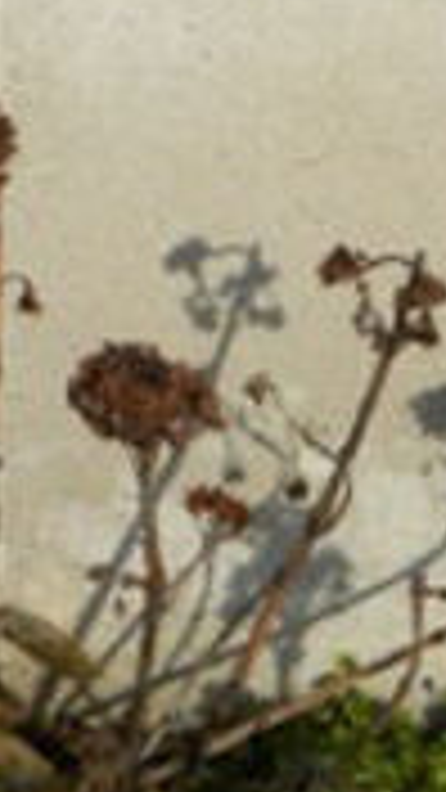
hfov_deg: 6.3
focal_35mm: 191
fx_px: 4016
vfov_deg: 10.9
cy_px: -340
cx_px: 464
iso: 64
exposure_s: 1/378
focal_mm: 10.3
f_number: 6.3
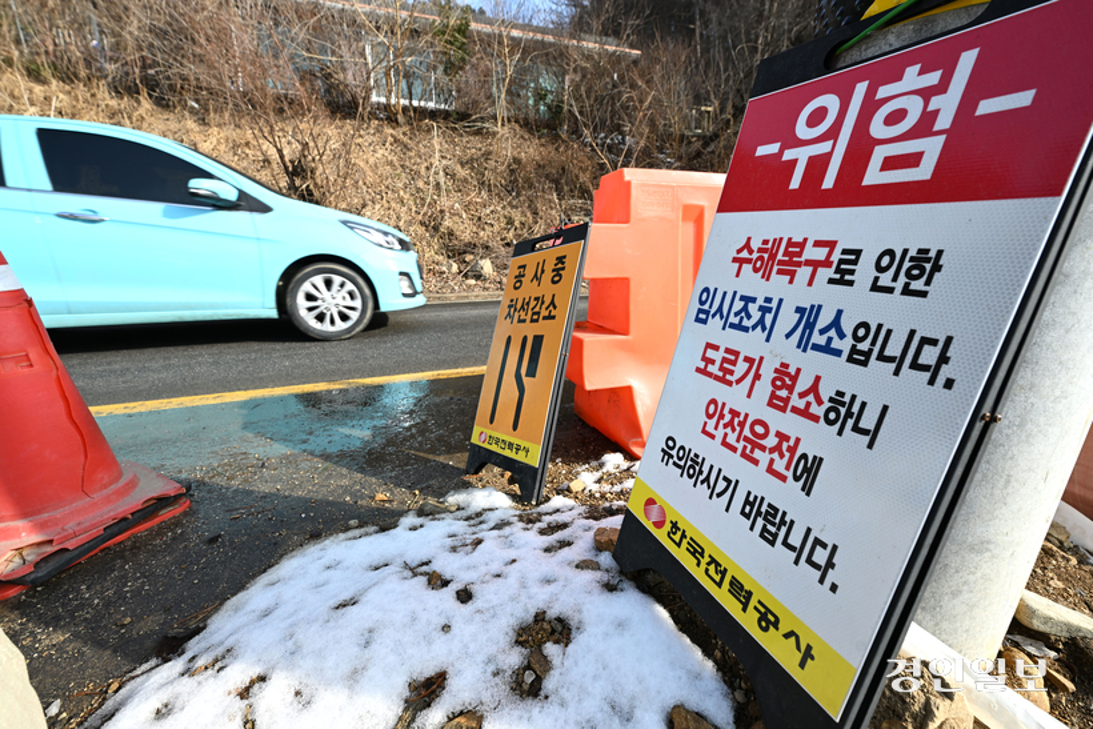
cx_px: 546
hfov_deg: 104.2
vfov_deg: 81.2
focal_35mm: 14
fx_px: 425
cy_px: 364
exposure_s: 1/500
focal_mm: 14
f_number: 7.1
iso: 320
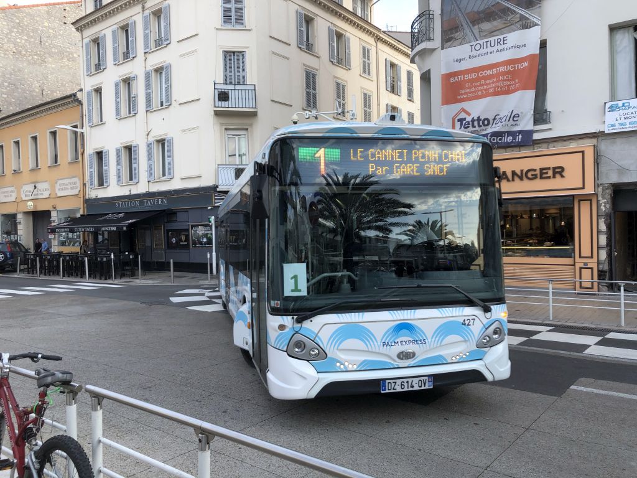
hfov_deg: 63.4
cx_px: 318
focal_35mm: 28
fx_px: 515
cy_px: 239
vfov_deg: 49.7
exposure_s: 1/403
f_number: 1.8
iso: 20
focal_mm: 4
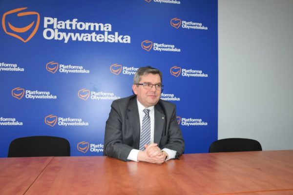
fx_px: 256
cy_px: 98
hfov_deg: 59.5
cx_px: 146
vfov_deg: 41.7
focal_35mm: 32
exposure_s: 1/80
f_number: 4.5
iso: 800
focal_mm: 21
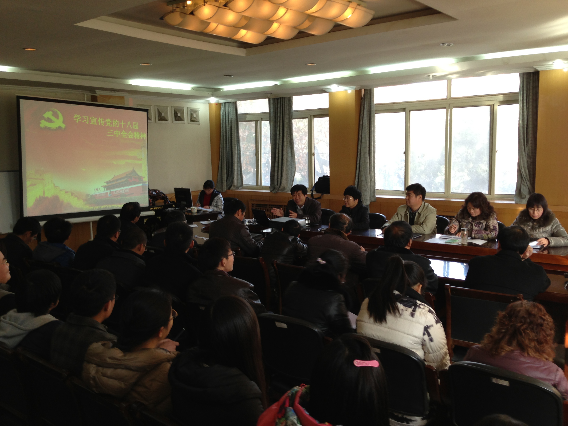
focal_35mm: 33
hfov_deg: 55.4
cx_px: 284
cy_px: 213
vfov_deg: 42.9
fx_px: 541
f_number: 2.4
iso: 50
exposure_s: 1/24
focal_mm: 4.13
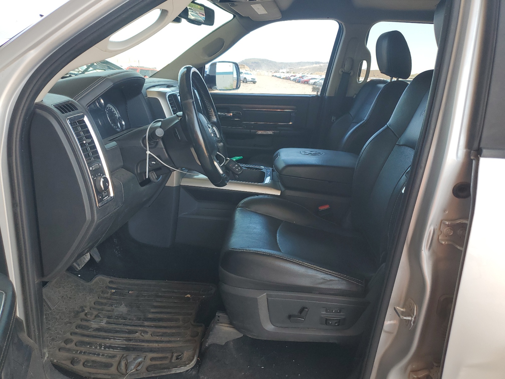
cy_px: 190
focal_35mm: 26
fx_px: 379
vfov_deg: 53.1
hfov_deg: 67.3
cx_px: 252
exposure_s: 1/244
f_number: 1.5
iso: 50
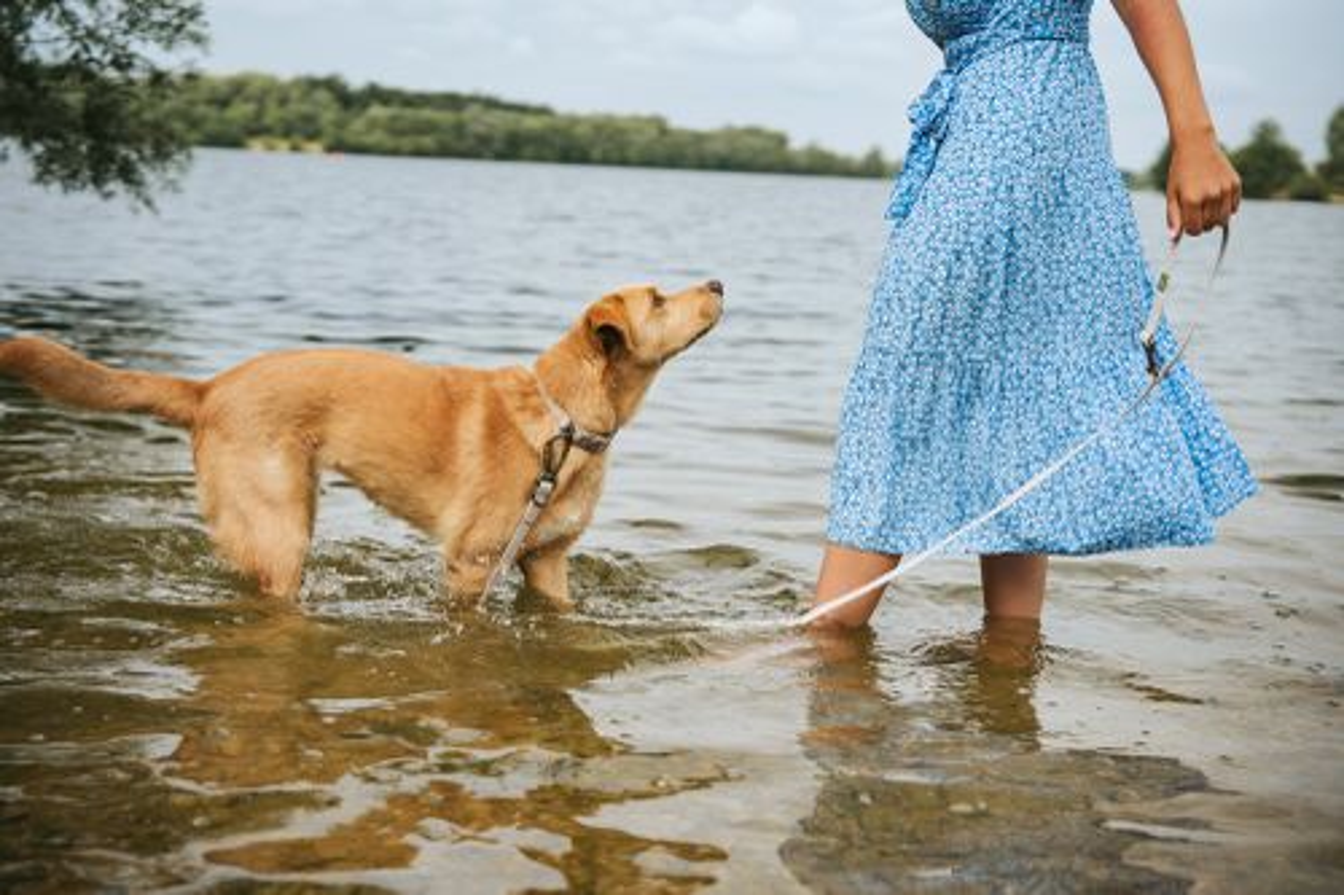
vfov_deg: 27.0
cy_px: 448
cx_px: 672
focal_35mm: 50
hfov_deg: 39.6
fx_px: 1866
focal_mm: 50
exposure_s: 1/4000
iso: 160
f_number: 2.5
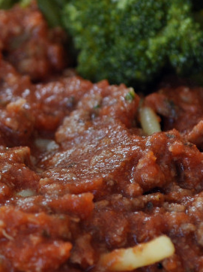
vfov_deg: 9.7
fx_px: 1597
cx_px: -19
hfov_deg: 7.2
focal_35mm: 204
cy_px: 131
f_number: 7.1
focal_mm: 50
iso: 400
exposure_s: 1/60
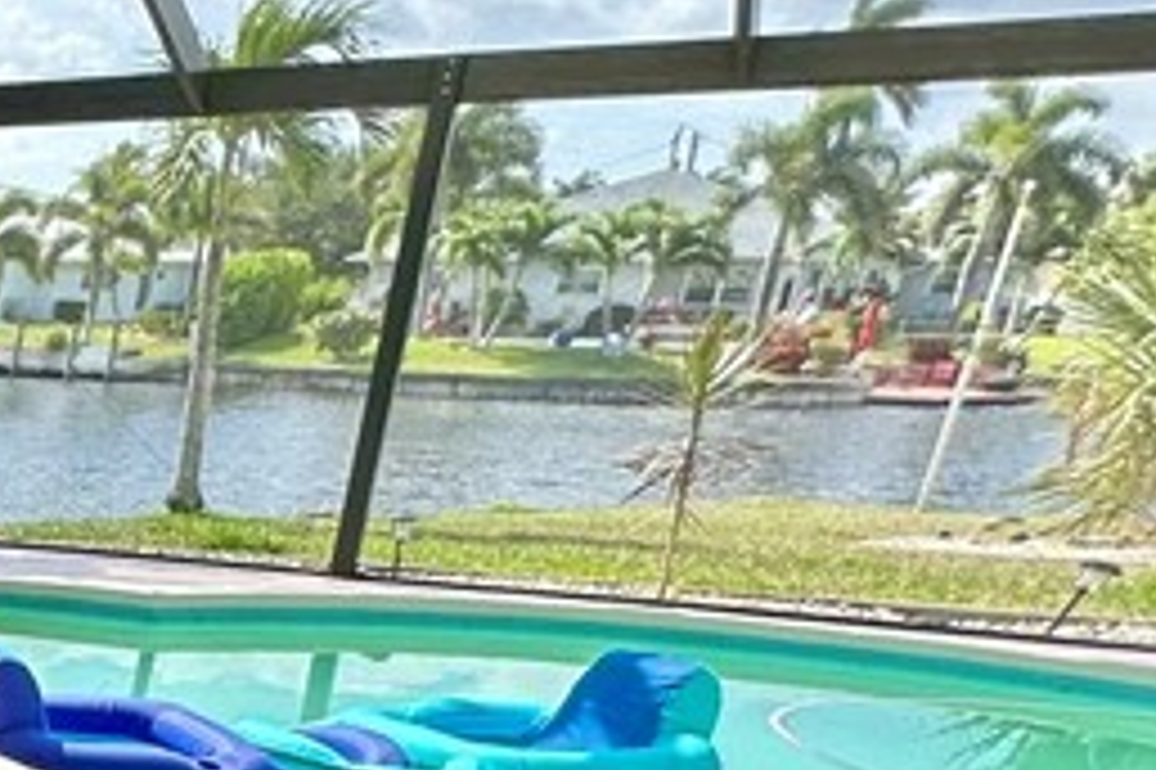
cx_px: -927
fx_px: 1861
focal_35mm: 58
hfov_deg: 21.7
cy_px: 860
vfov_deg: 22.0
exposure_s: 1/658
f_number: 2.2
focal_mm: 2.22
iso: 40
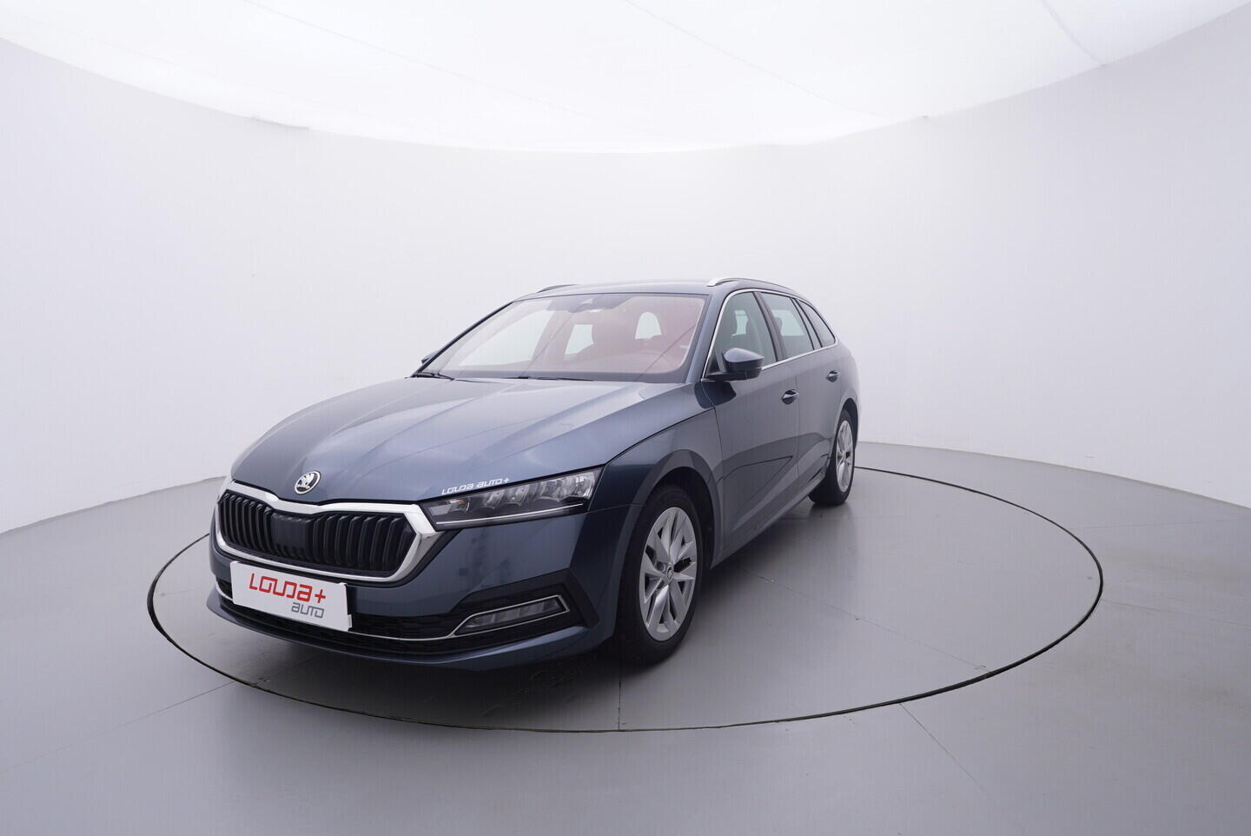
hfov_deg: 77.3
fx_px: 782
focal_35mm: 22
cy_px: 418
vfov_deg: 56.2
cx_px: 626
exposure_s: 1/80
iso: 200
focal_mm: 15
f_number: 5
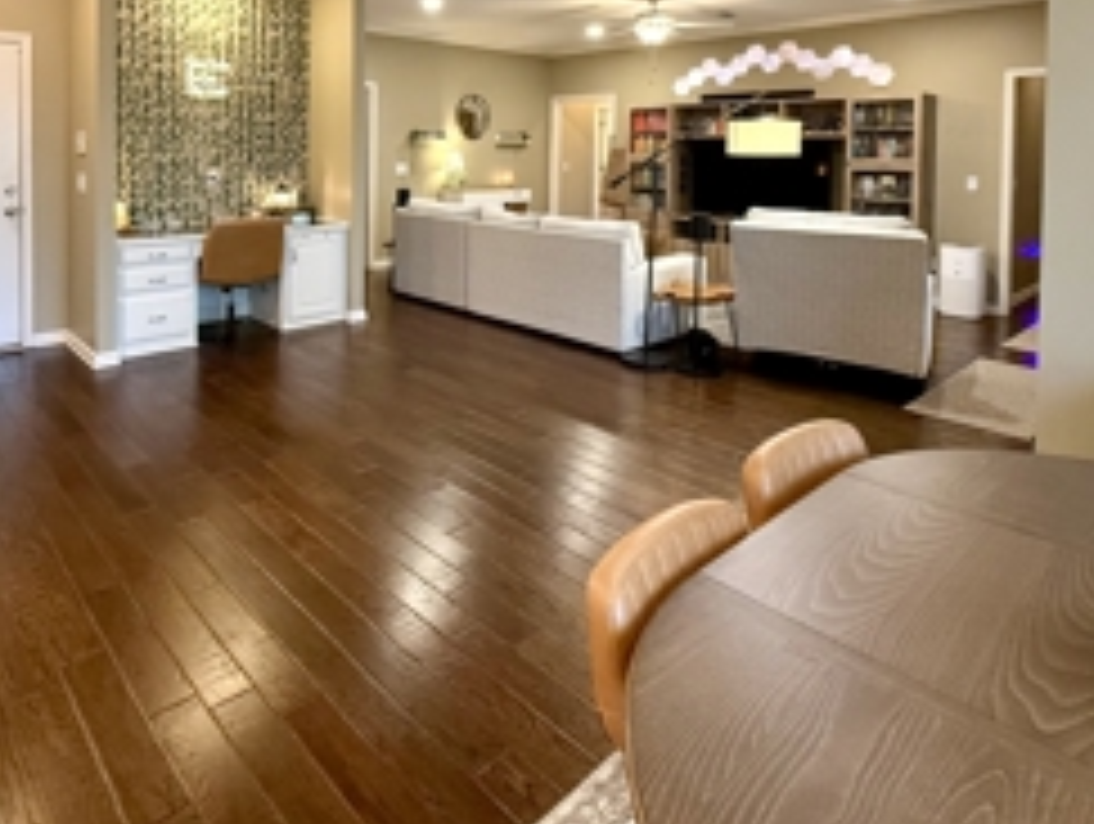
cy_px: 167
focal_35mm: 23
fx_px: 728
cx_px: 410
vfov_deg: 55.0
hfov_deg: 72.6
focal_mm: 2.22
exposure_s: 1/60
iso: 400
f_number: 2.2
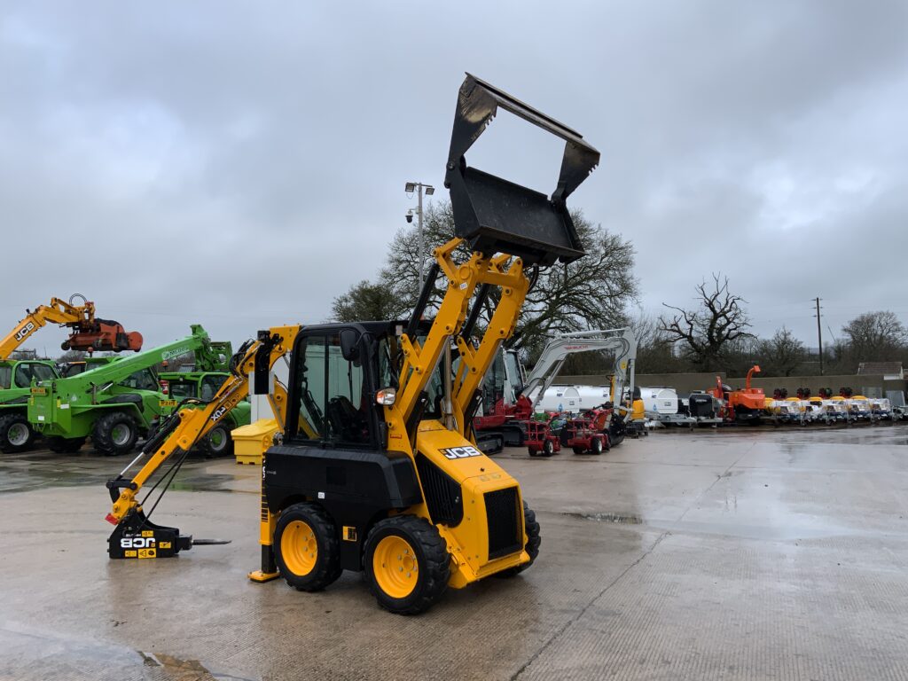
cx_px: 454
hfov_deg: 61.7
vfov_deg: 48.2
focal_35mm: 29
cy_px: 340
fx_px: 761
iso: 16
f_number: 1.8
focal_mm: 3
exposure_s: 1/482
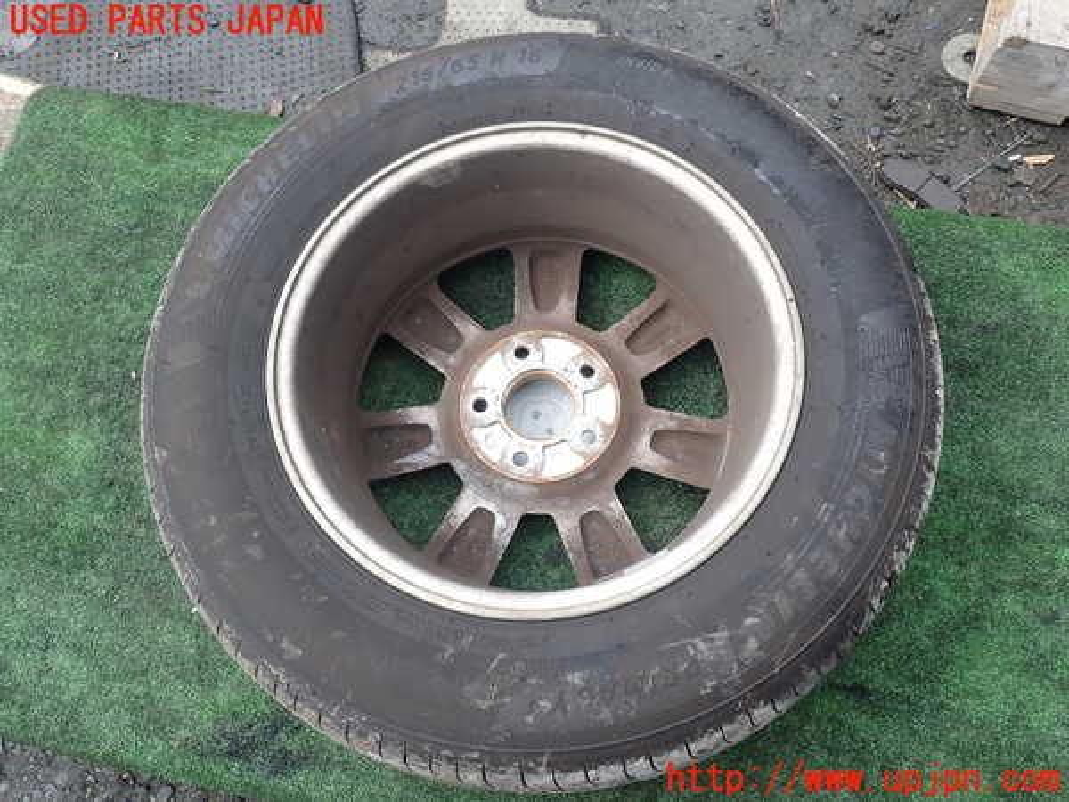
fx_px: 926
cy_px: 401
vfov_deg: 46.8
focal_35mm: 30
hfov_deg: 60.0
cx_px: 534
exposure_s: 1/320
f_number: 3.2
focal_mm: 5.4
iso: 100
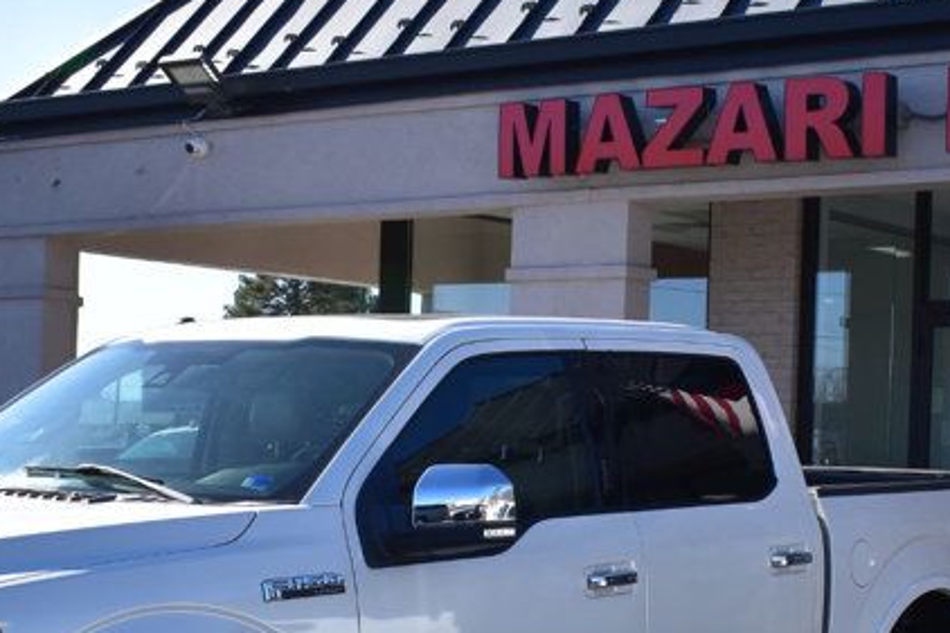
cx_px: 637
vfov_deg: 16.9
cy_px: 523
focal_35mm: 80
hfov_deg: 25.2
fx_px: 2110
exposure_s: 1/400
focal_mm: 22
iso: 400
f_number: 11
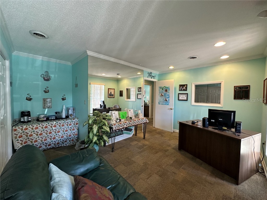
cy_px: 100
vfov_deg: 85.7
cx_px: 134
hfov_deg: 102.1
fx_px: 108
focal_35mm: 14
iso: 160
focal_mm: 2.22
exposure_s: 1/60
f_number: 2.2
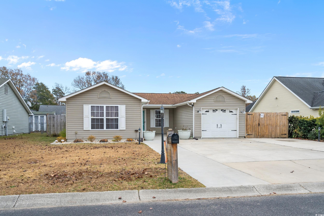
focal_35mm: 29
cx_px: 162
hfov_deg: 63.7
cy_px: 108
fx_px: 261
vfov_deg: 45.0
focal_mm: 29
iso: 640
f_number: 8
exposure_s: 1/250
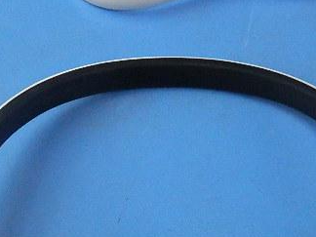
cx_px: 184
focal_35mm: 98
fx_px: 895
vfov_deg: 14.8
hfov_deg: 20.0
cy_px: 248
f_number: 3.2
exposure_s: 1/80
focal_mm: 5.6
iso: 400
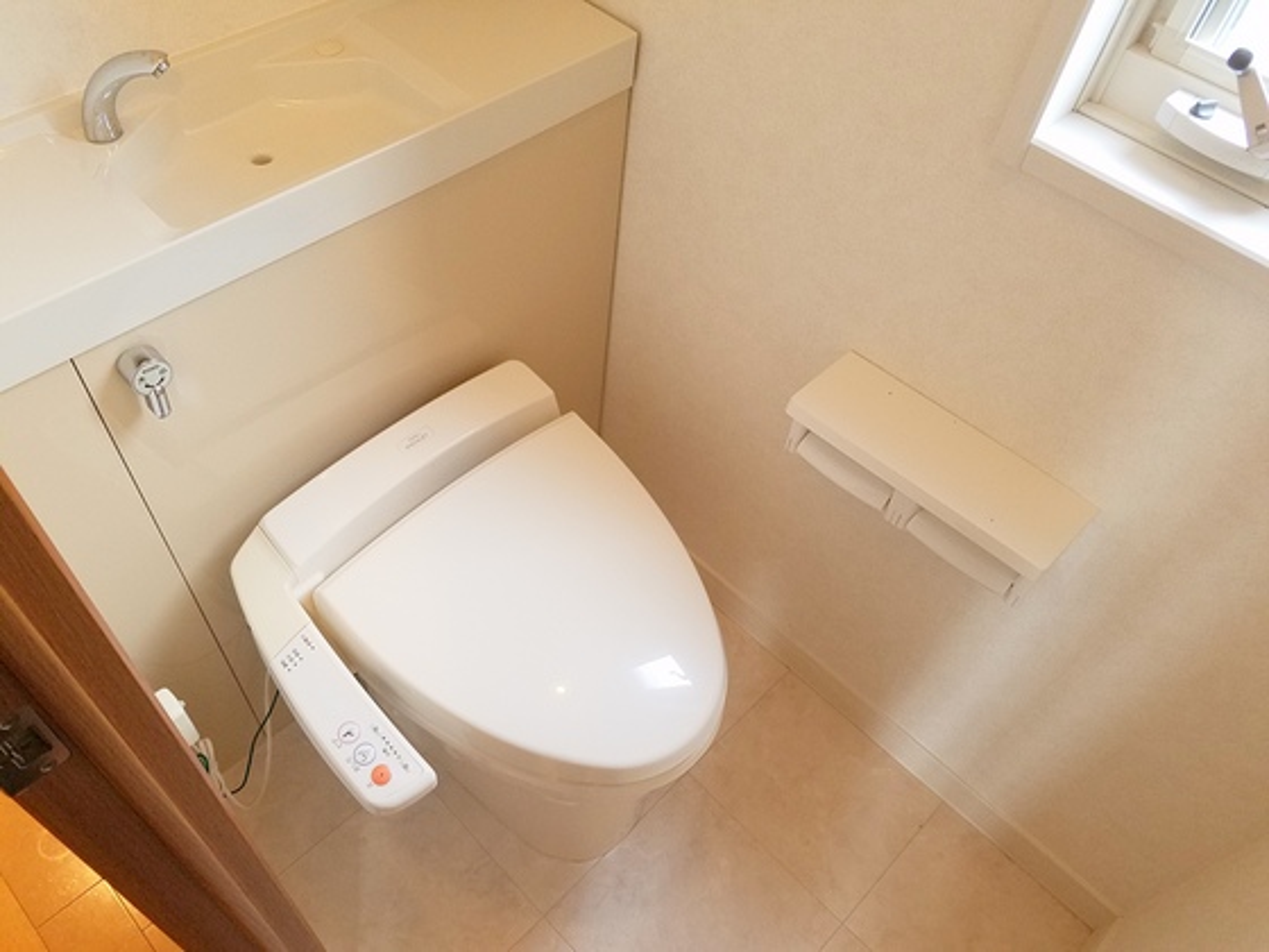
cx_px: 634
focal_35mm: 26
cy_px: 476
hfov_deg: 67.3
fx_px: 953
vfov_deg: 53.1
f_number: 1.7
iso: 160
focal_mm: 4.2
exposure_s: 1/30
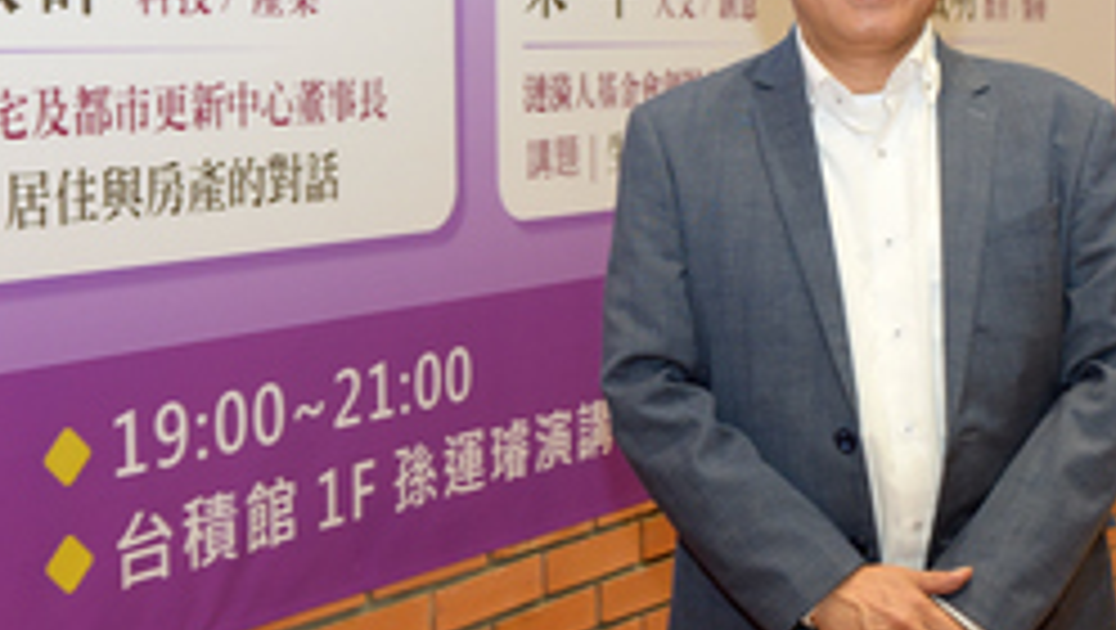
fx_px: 2251
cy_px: 128
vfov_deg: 15.8
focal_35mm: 76
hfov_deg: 27.8
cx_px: 662
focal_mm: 45
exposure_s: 1/60
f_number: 5
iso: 1600
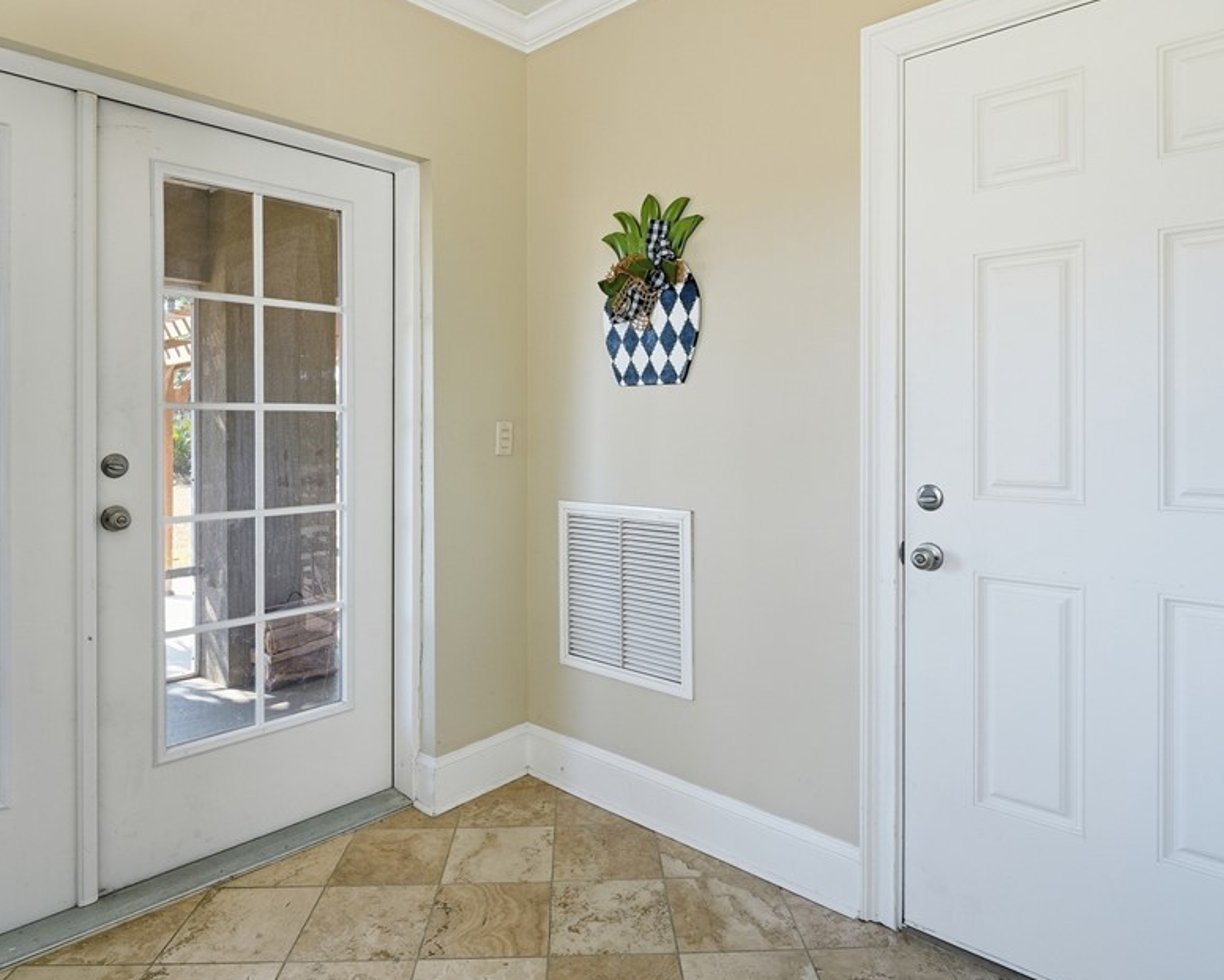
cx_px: 594
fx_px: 761
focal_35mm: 21
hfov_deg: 77.6
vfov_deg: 65.3
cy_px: 434
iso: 320
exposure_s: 1/80
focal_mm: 16
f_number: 9
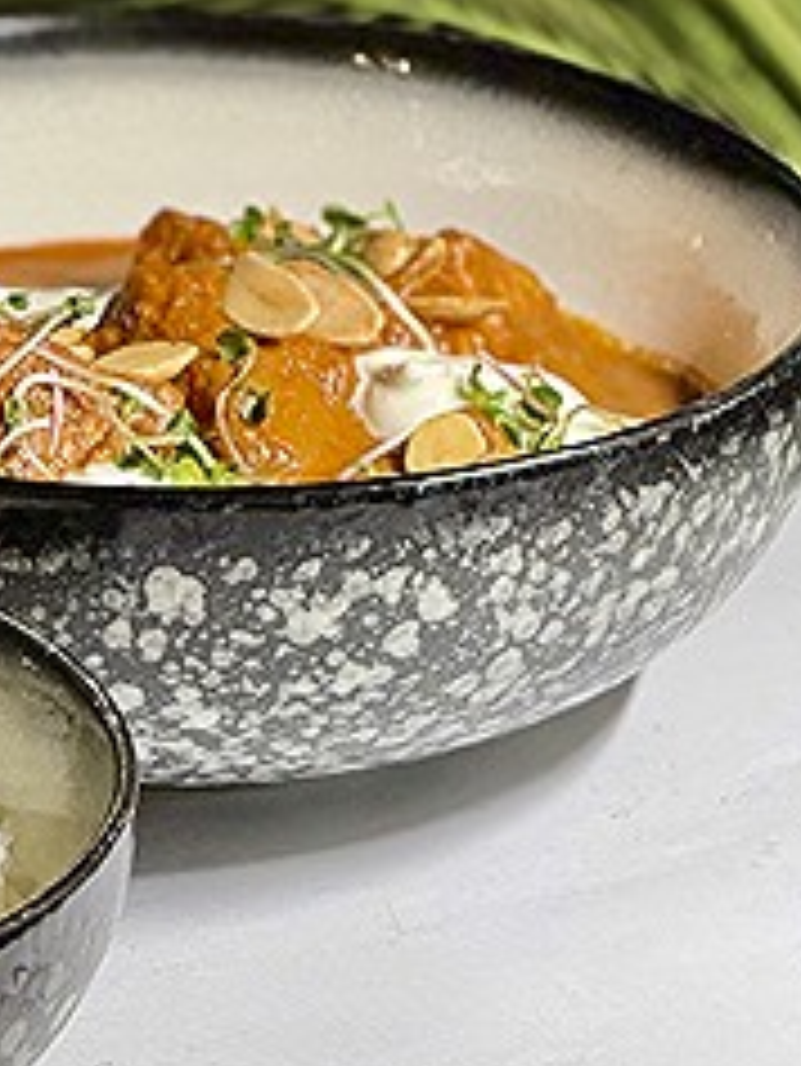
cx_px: -180
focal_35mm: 304
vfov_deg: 6.5
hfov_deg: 4.9
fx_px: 9371
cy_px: 391
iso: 250
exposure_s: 1/100
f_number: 2.8
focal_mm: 15.66
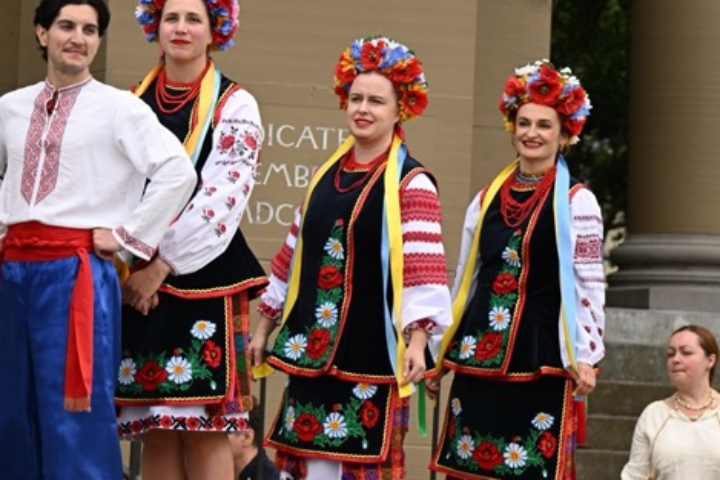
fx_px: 4761
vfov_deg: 5.8
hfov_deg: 8.6
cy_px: 184
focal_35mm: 238
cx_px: 352
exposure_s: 1/200
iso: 160
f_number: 7.6
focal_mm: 155
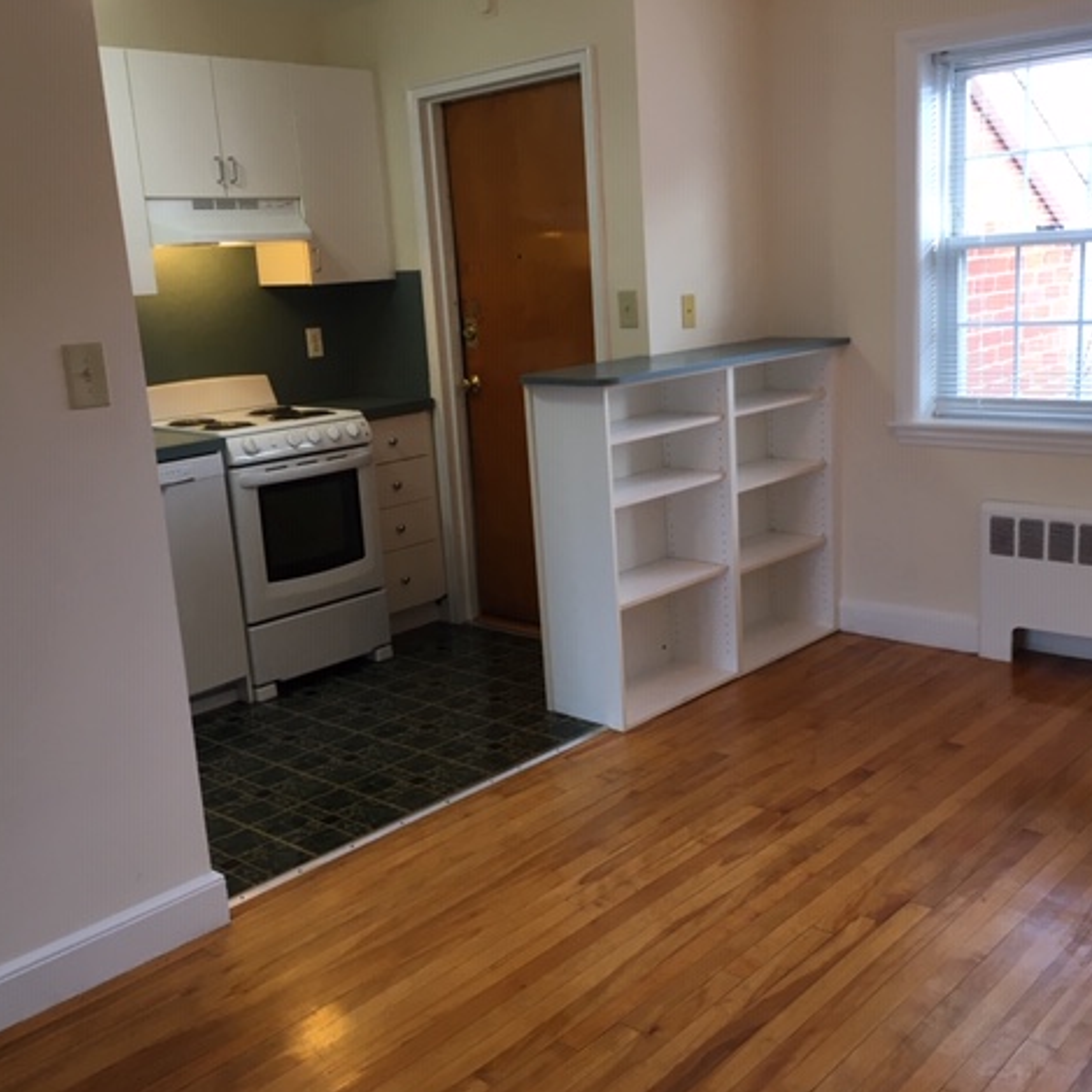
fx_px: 1249
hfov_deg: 47.2
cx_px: 601
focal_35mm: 35
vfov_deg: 47.2
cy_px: 556
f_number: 2.2
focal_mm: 4.15
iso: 25
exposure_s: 1/33
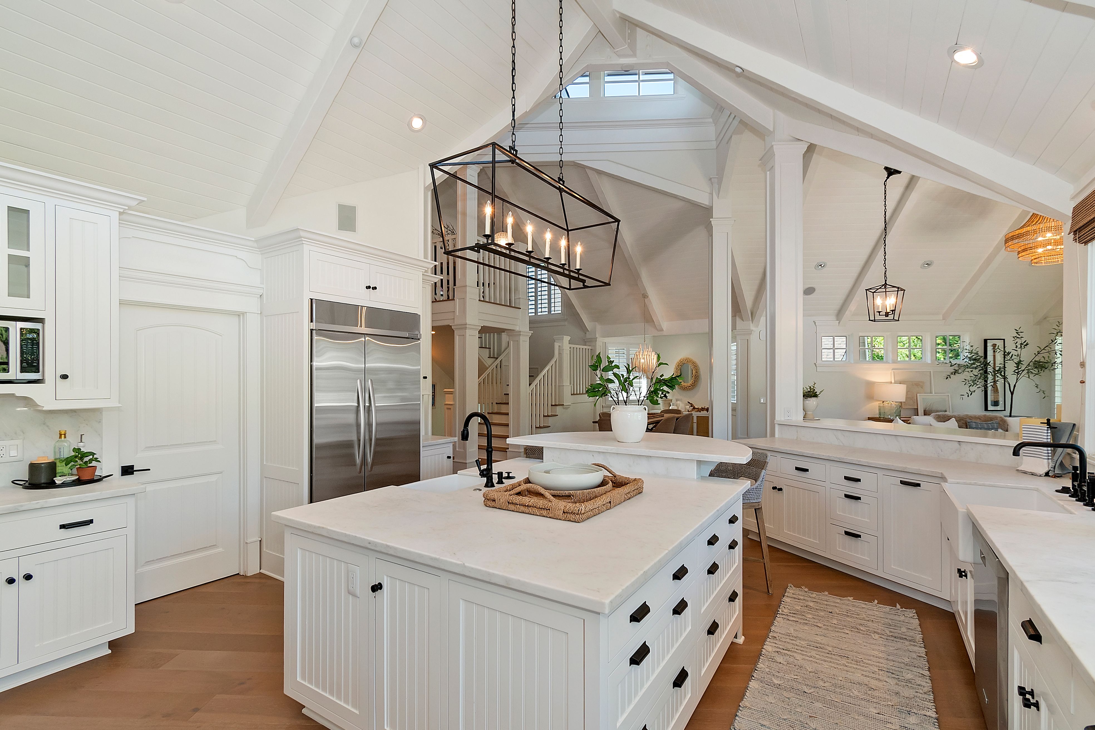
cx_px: 548
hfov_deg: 100.4
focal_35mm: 15
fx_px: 456
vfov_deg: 77.3
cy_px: 365
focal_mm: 10
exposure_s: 1/30
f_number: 8
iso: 400
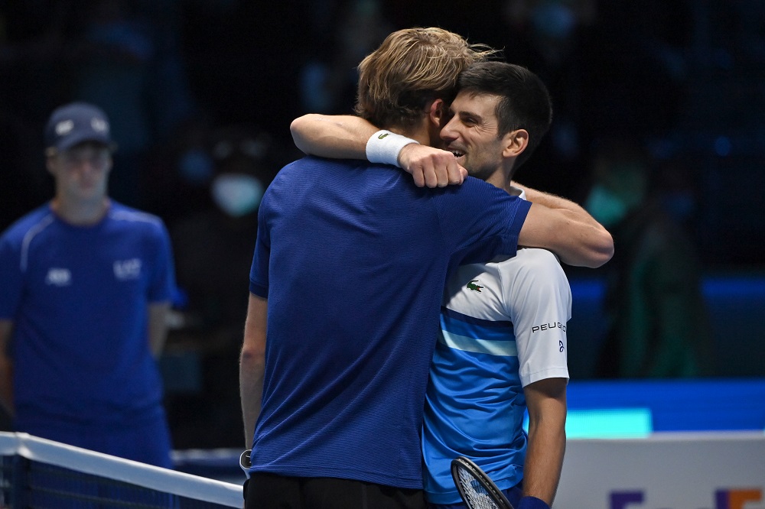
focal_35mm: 350
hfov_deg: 5.9
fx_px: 7435
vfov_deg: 3.9
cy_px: 254
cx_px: 382
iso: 4000
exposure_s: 1/1250
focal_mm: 350
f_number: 4
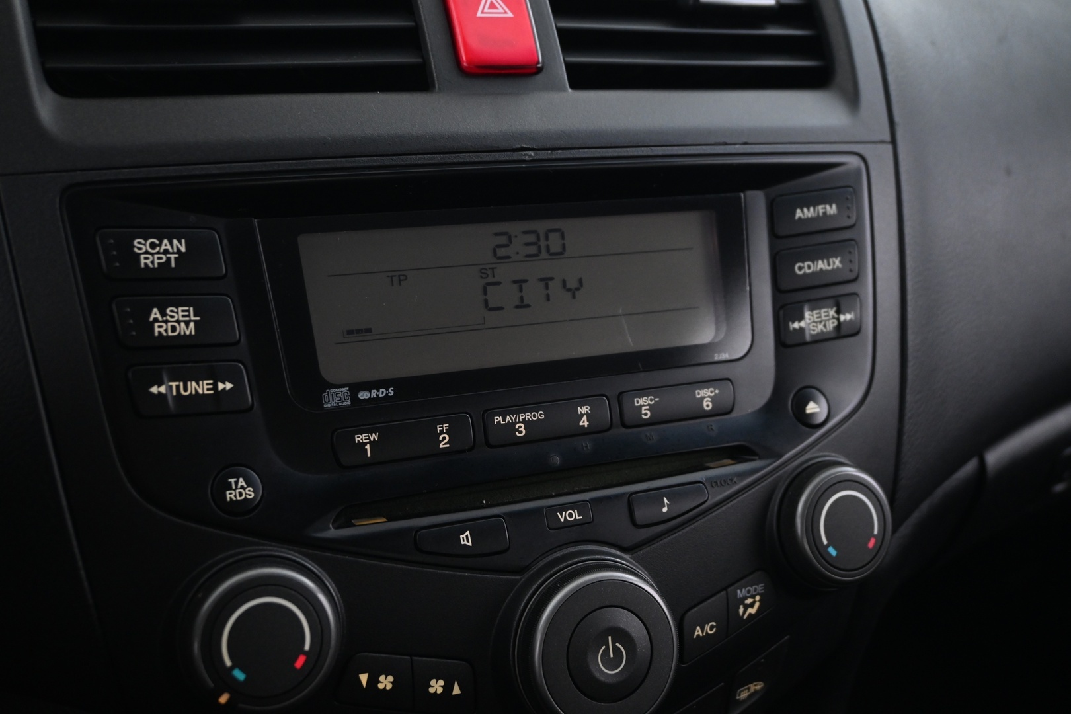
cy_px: 357
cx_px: 536
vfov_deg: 36.2
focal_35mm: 37
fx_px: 1093
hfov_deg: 52.2
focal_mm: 24.5
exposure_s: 1/10
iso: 1600
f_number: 4.2
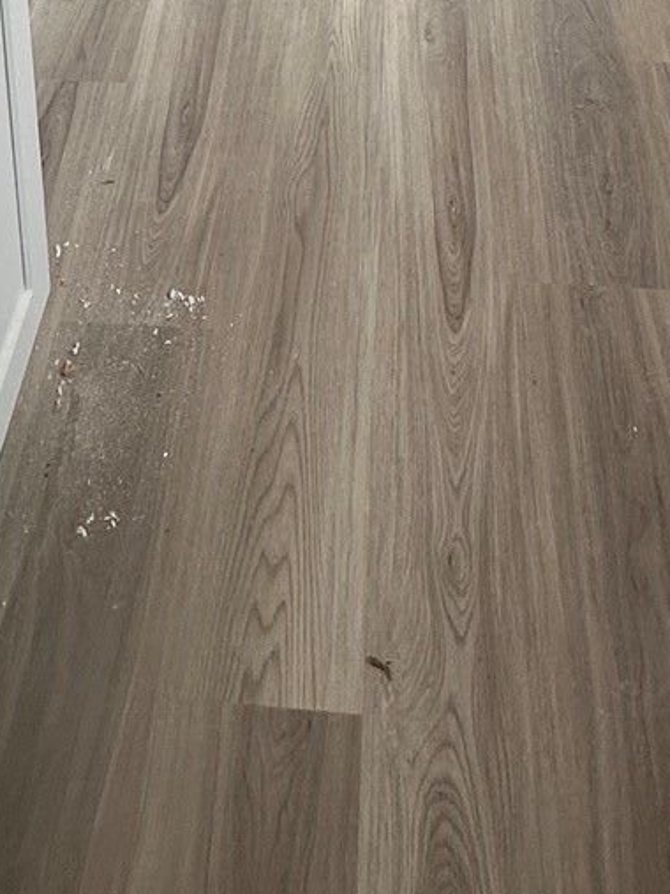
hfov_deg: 27.5
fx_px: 1368
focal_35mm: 53
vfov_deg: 23.3
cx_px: 302
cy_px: -633
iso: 40
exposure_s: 1/375
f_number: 2.2
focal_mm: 2.22
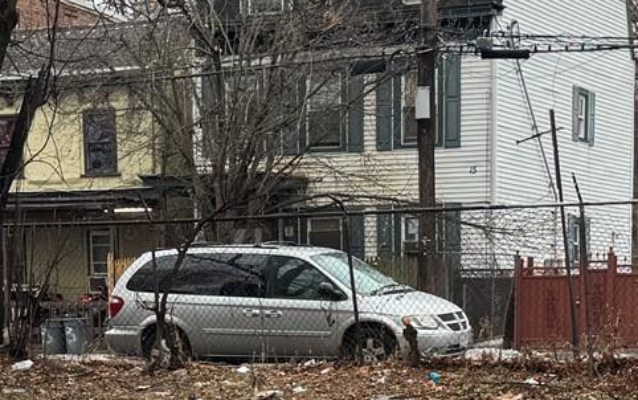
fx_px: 1879
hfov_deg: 19.3
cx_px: 349
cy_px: 538
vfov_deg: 11.8
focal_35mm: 108
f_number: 1.78
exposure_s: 1/262
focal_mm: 6.76
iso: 80
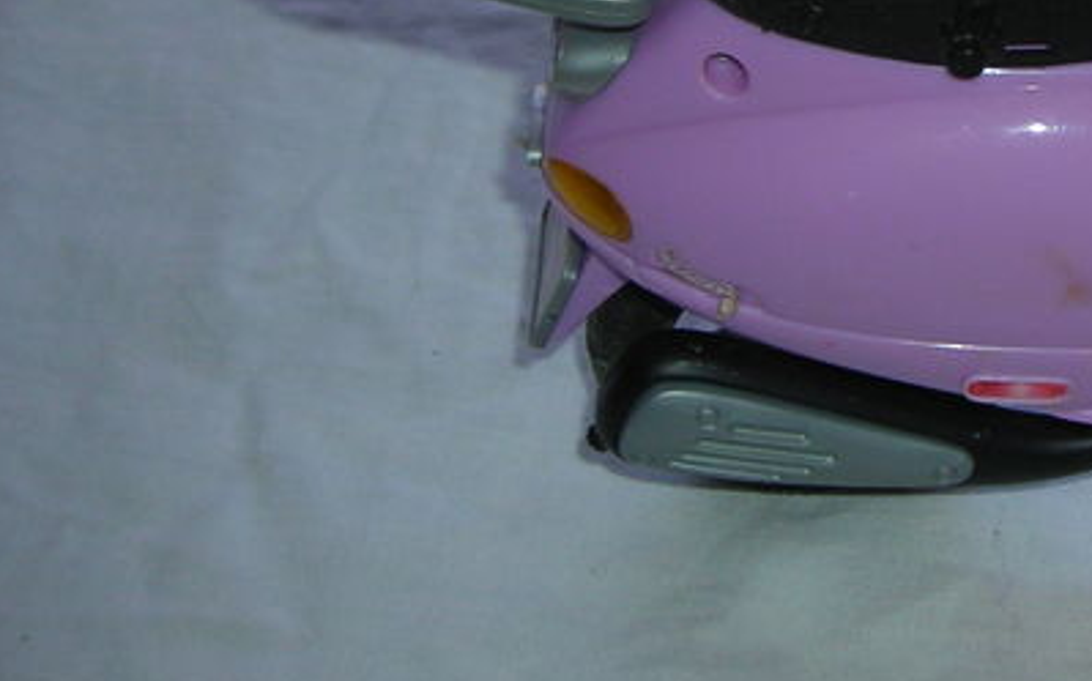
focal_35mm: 101
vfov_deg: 12.7
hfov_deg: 19.6
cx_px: 1253
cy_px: -74
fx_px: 3005
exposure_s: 1/60.1
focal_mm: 6.3
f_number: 3.2
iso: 50
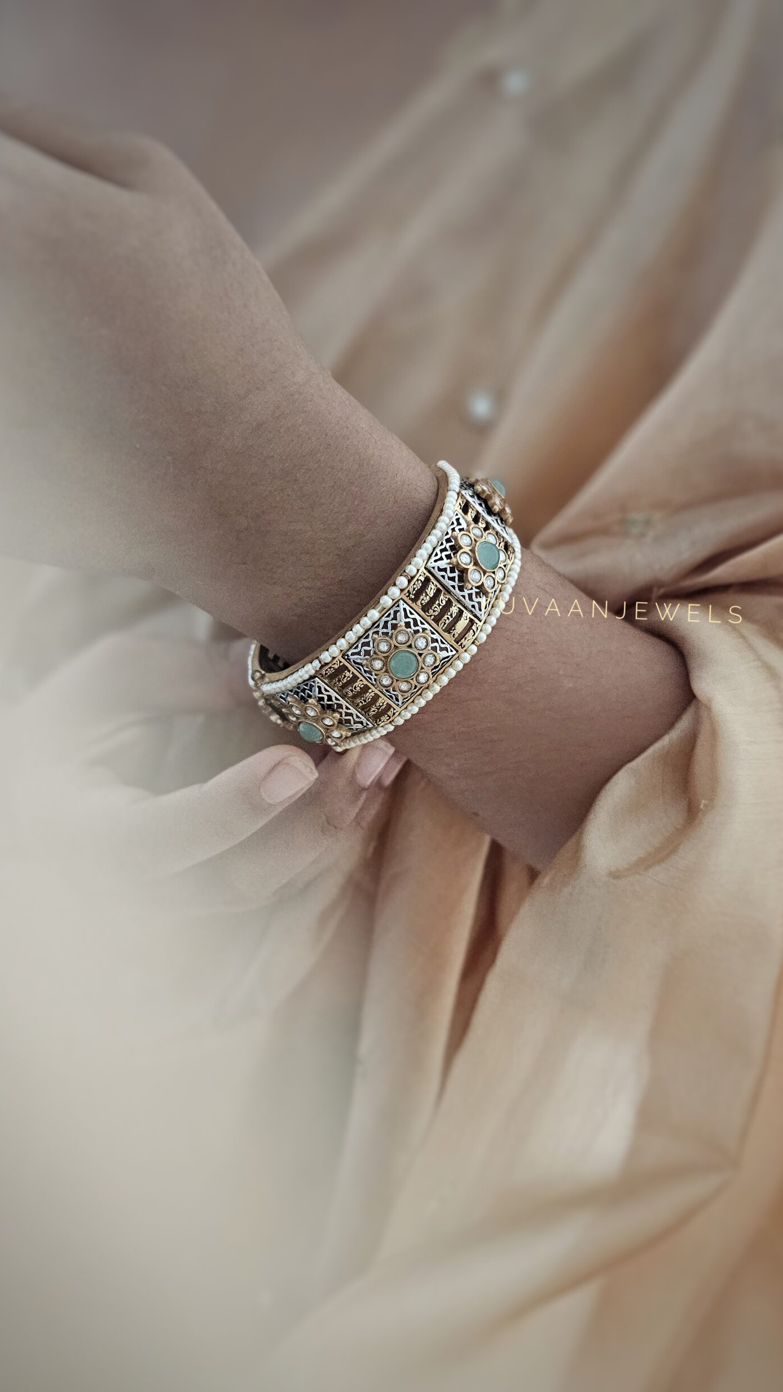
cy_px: 718
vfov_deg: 71.9
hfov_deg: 44.3
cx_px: 432
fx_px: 960
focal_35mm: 26
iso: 640
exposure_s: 1/45
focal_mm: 6.3
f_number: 1.7
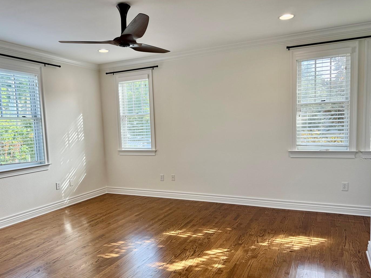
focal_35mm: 28
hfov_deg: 63.3
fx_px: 300
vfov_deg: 49.6
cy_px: 158
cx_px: 169
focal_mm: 6.76
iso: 100
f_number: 1.78
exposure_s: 1/154
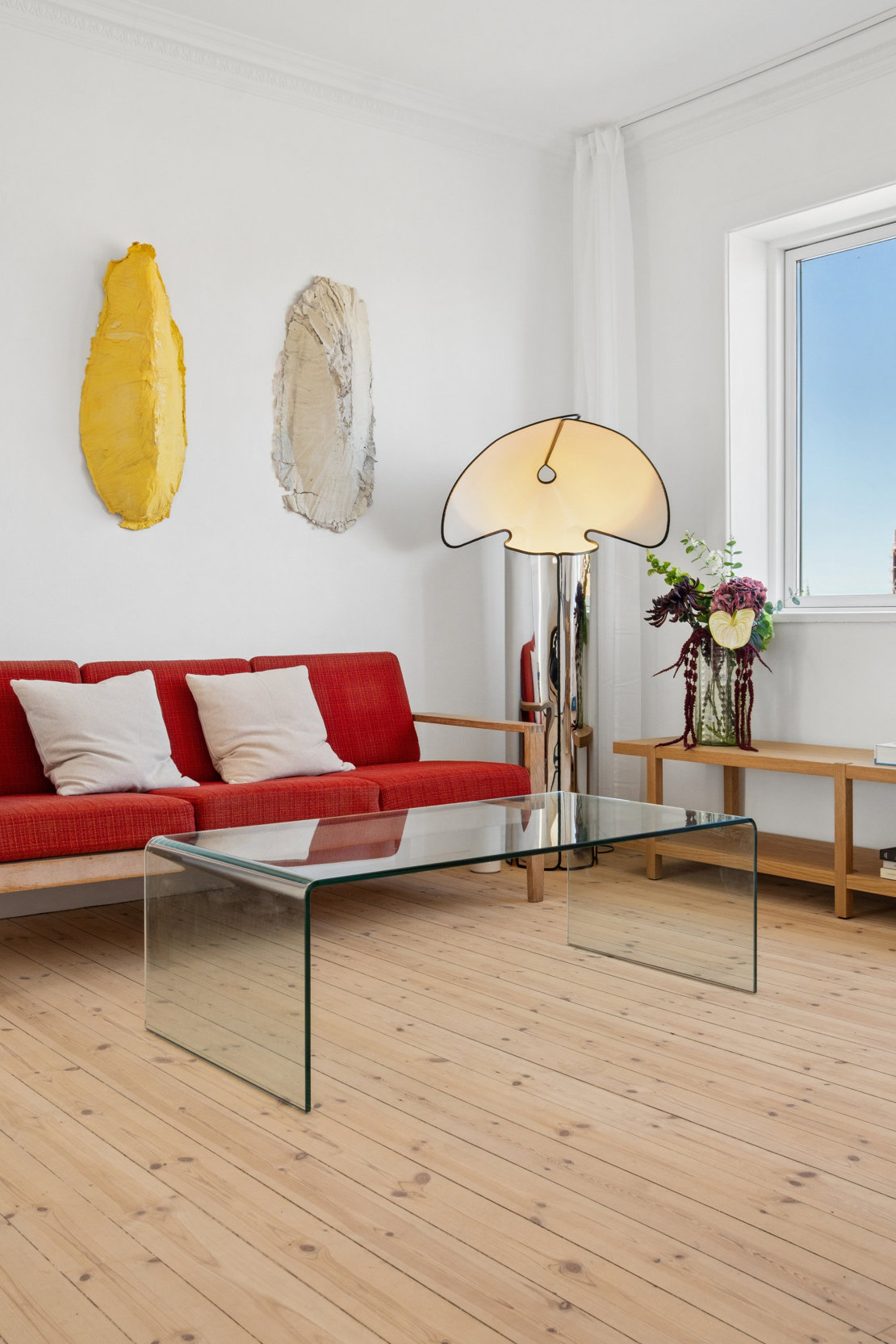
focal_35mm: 33
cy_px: 672
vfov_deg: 57.2
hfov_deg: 40.0
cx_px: 448
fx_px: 1232
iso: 500
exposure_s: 1/30
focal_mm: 22
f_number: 8
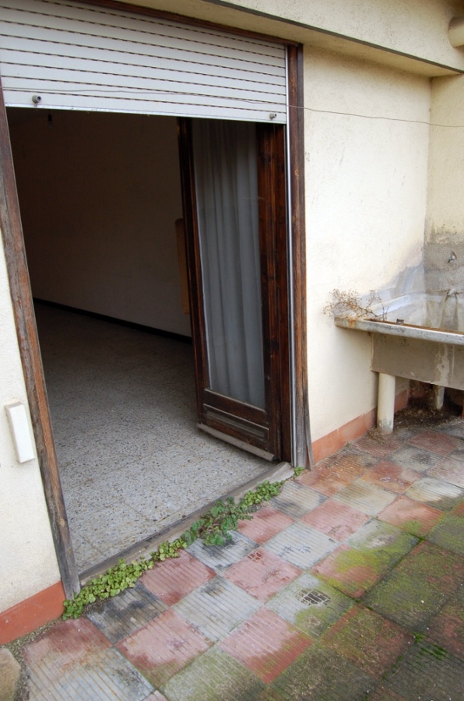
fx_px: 524
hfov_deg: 47.7
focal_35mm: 27
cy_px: 350
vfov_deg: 67.5
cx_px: 232
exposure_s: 1/125
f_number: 5.6
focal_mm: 18
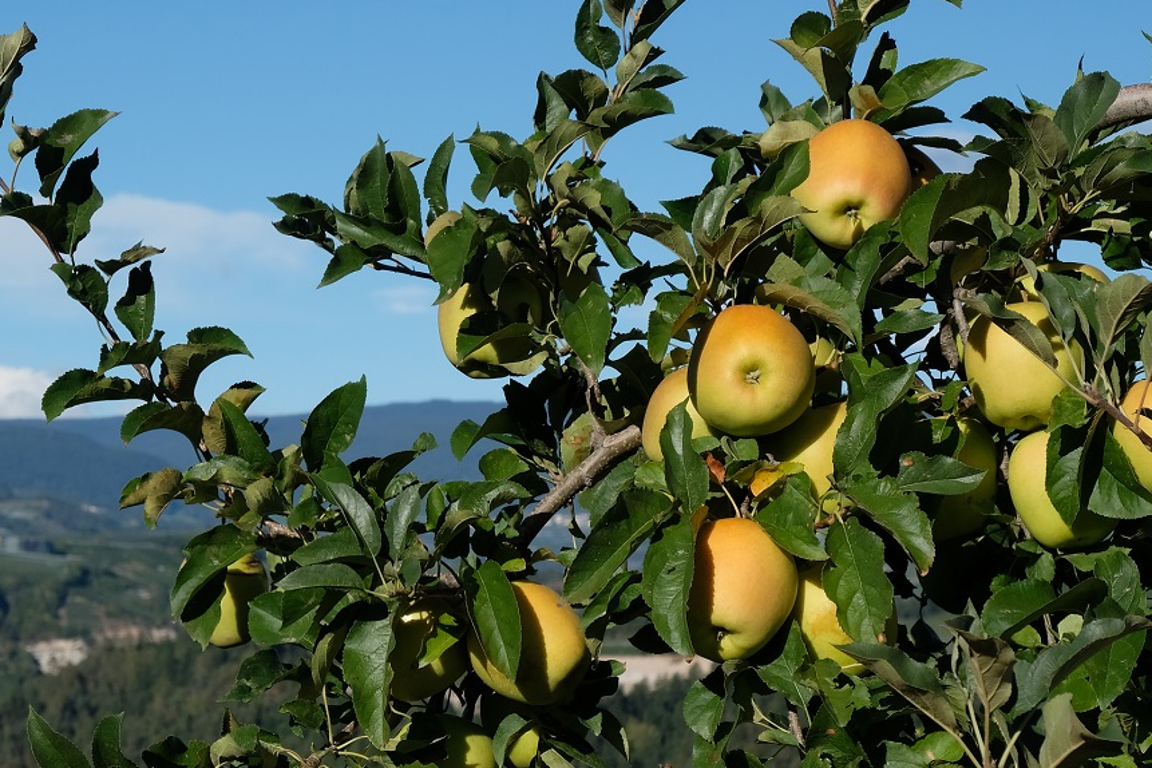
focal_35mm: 126
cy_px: 551
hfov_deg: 16.1
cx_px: 193
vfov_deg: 10.9
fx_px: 4032
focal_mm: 44.4
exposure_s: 1/320
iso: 200
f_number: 11
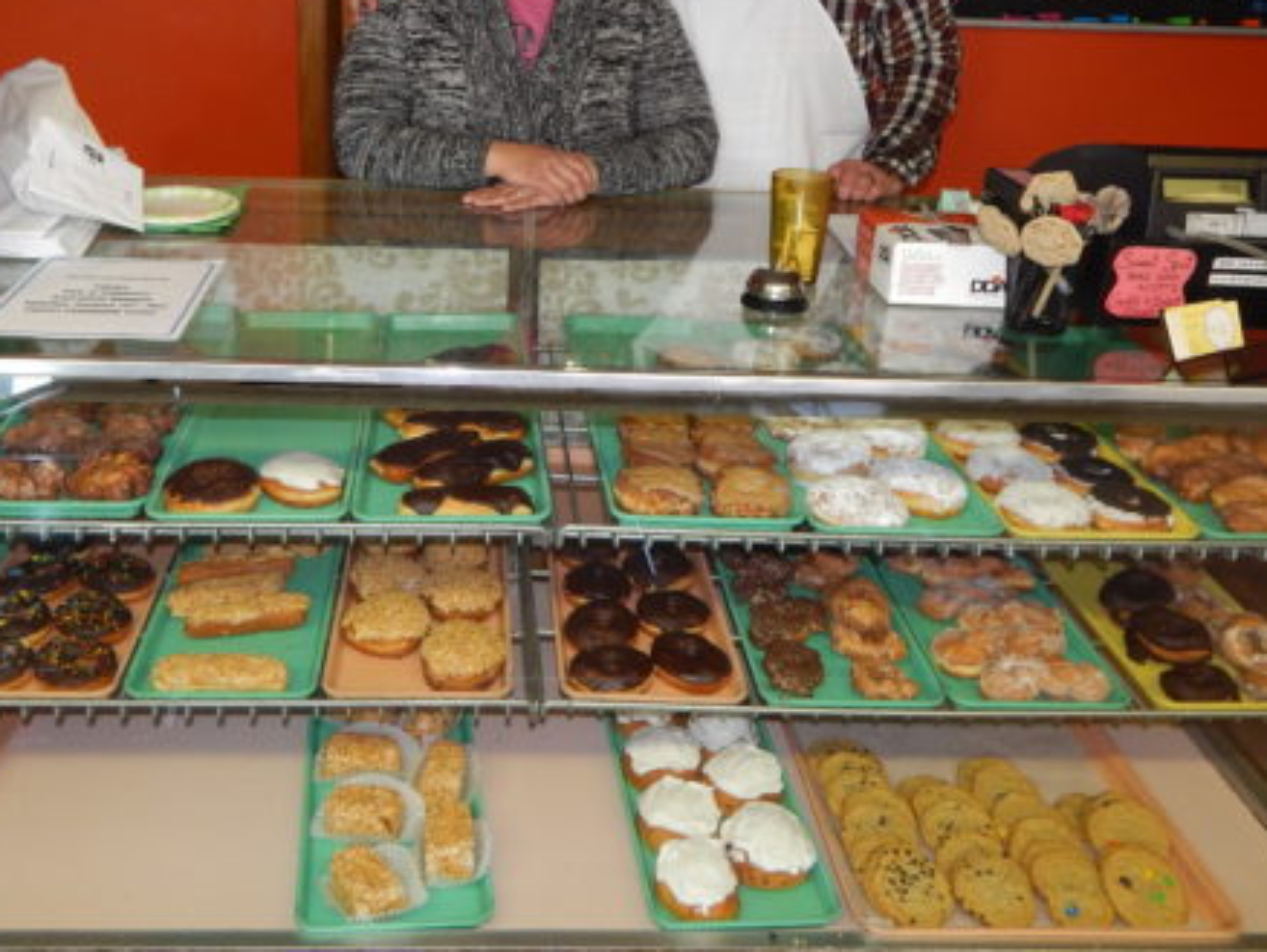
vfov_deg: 40.0
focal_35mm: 35
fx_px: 1282
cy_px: 289
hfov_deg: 52.3
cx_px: 511
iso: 200
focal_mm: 4
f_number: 3
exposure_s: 1/30
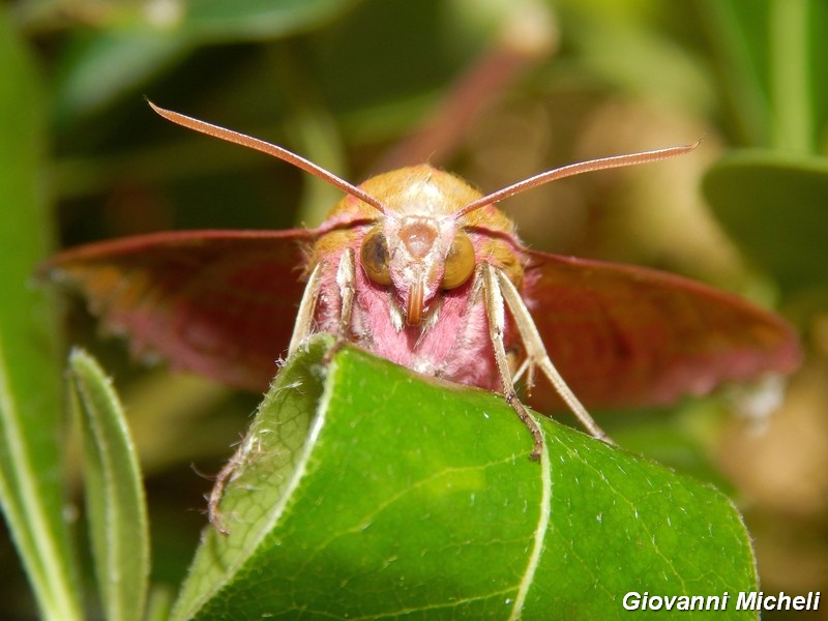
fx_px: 2751
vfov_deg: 12.9
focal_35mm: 115
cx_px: 414
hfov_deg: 17.1
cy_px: 310
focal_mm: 20.5
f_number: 9.2
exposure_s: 1/100
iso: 125
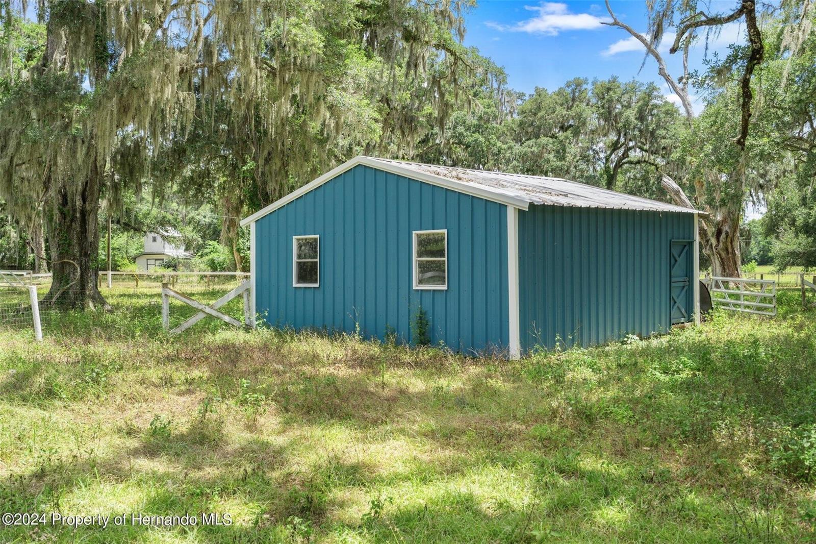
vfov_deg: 37.8
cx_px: 408
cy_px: 272
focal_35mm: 35
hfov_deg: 54.4
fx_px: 793
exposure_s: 1/250
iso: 400
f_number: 8
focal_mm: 35
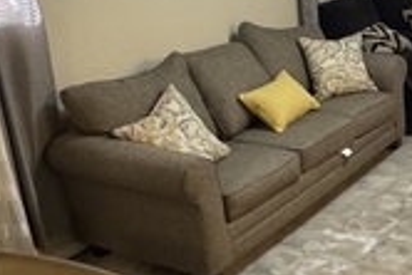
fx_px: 641
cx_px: 382
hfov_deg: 33.4
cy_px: 121
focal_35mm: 56
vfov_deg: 24.2
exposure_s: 1/60
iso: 640
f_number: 2.2
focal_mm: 2.22
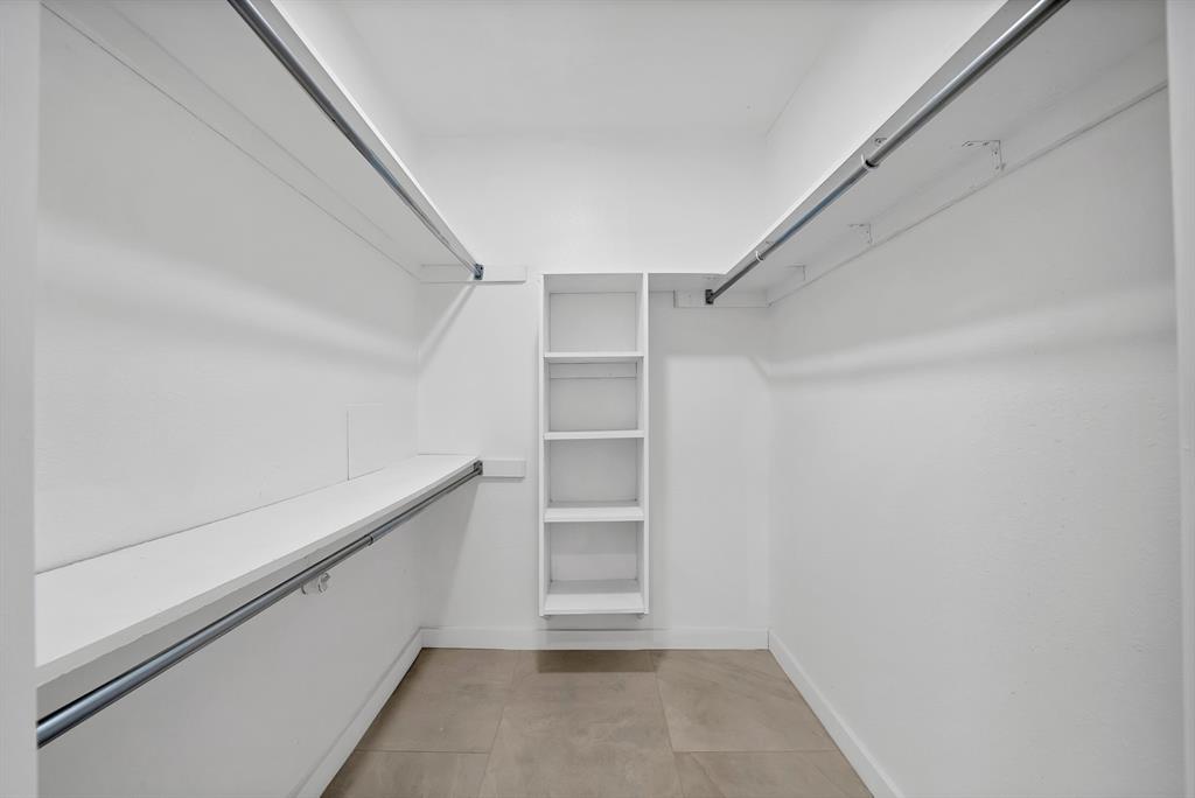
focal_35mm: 12
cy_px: 399
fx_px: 399
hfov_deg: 112.6
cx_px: 598
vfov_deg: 90.1
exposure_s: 1/8
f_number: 9
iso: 640
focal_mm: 12
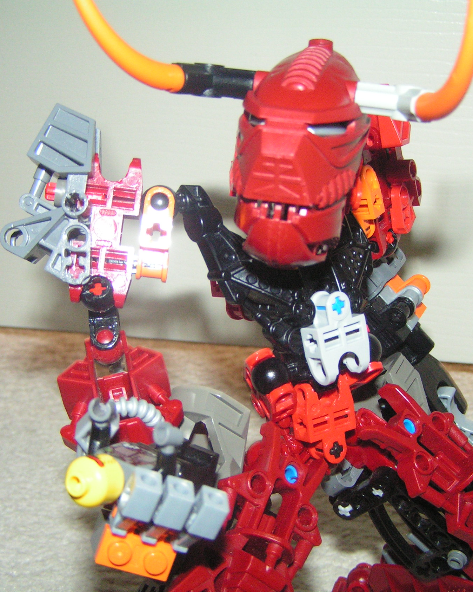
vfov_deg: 37.3
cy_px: 297
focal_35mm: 50
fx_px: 875
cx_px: 258
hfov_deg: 30.2
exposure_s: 1/40
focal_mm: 6.3
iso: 200
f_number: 2.8
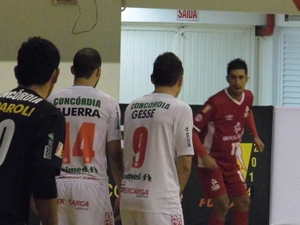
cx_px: 169
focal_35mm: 464
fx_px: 4021
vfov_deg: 3.2
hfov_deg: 4.3
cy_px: 171
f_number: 5.6
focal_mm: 50.2
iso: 800
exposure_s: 1/80
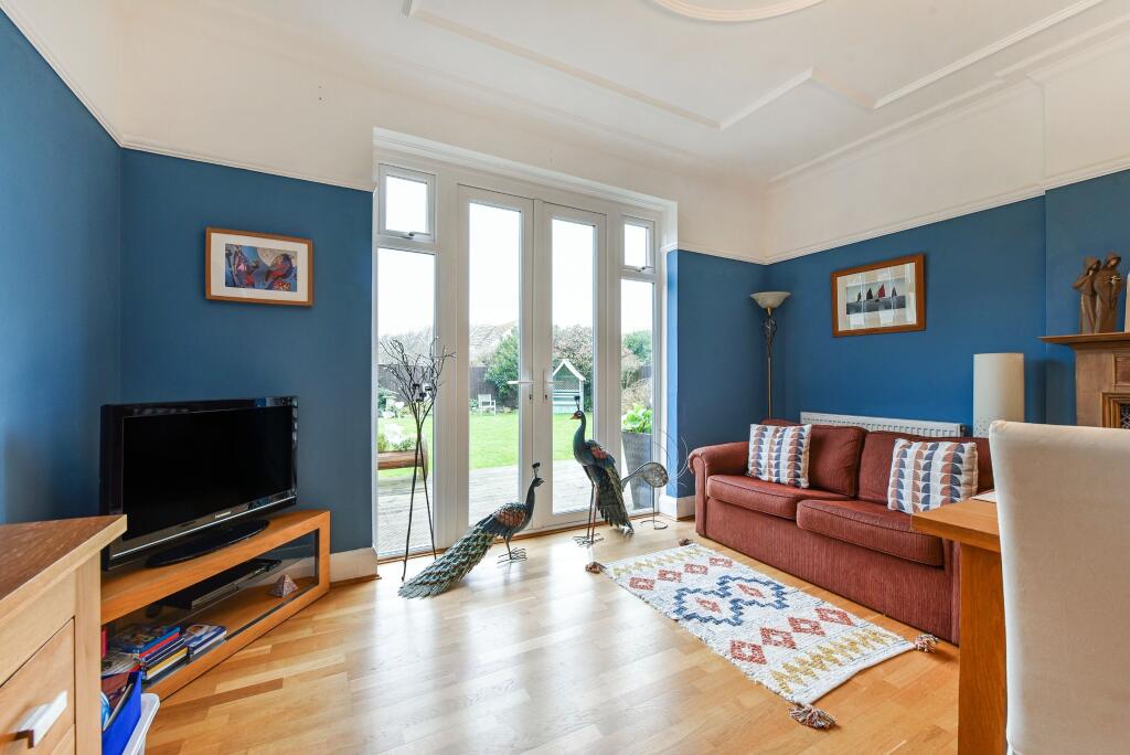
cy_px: 378
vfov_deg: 81.3
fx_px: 440
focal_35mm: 14
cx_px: 565
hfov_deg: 104.2
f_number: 8
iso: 400
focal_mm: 14
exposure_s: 1/20
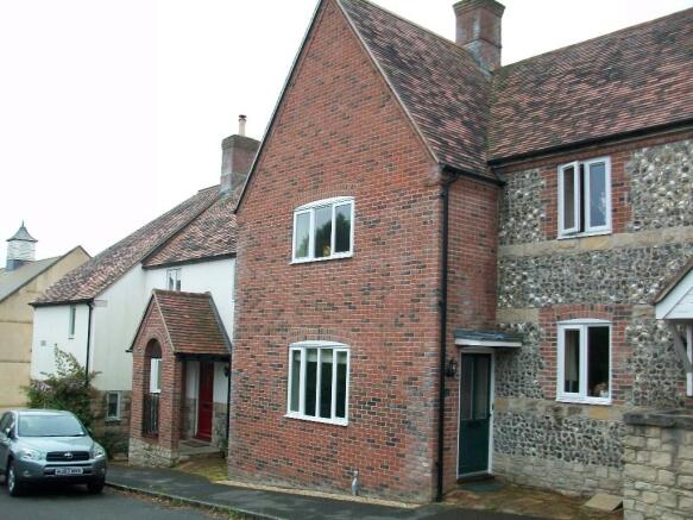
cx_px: 346
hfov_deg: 54.0
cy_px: 260
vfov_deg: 41.8
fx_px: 681
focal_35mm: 34
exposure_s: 1/160
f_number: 2.8
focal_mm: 5.7
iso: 80
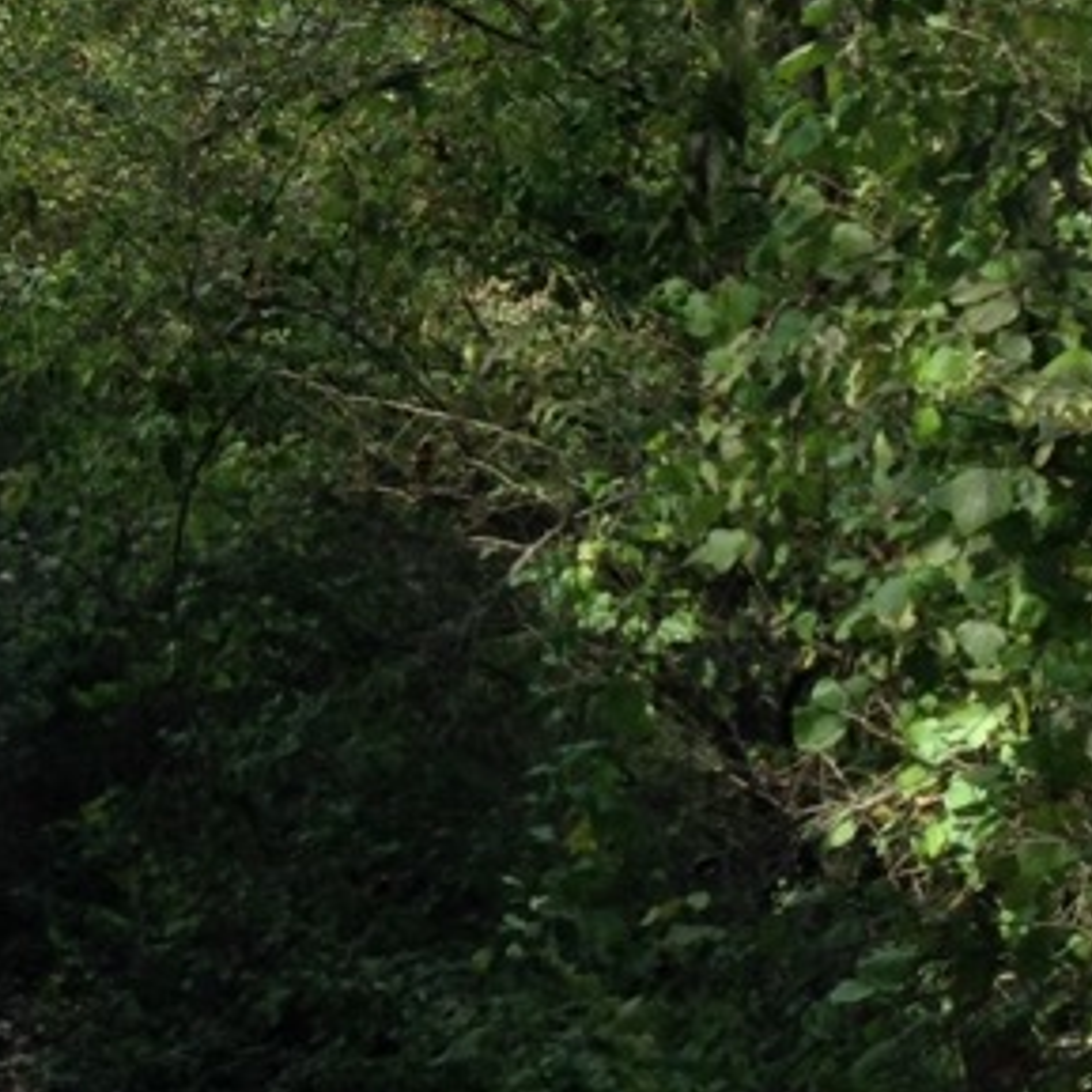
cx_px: 140
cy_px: -113
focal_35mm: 129
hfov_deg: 13.4
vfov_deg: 13.3
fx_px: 4604
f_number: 2.4
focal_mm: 4.12
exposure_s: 1/387
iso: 50
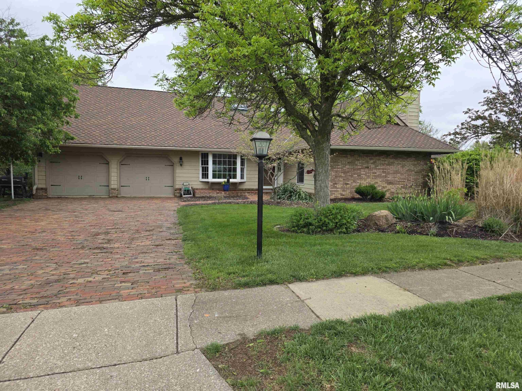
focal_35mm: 23
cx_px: 261
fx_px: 347
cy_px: 196
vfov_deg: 58.9
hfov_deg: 73.9
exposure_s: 1/1910
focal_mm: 6.3
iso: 80
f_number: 1.7
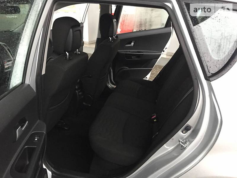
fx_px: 199
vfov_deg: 48.2
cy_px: 89
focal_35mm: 29
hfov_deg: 61.7
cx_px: 118
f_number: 2.2
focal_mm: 4.2
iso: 200
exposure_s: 1/33
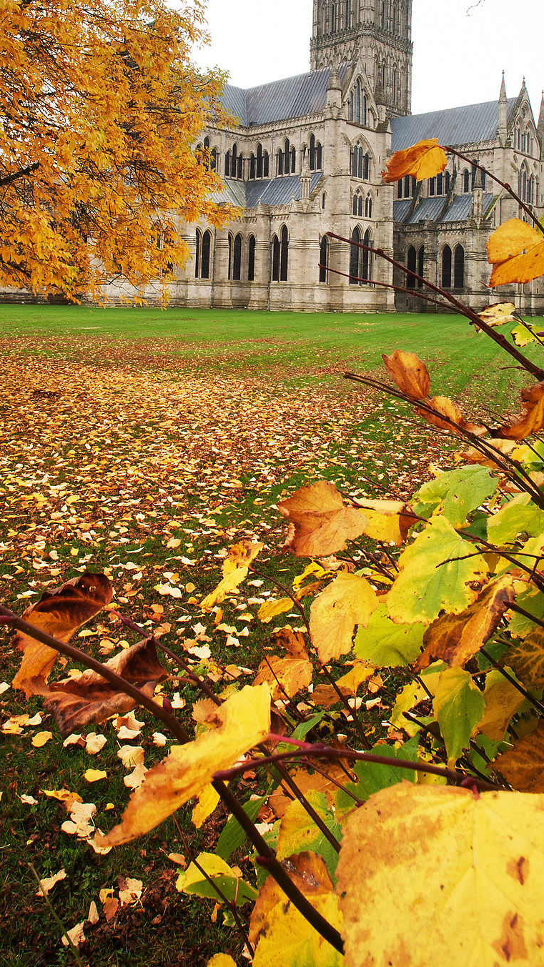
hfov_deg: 44.4
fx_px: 667
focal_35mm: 26
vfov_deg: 69.8
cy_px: 320
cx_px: 260
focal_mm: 14
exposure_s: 1/25
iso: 400
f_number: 16
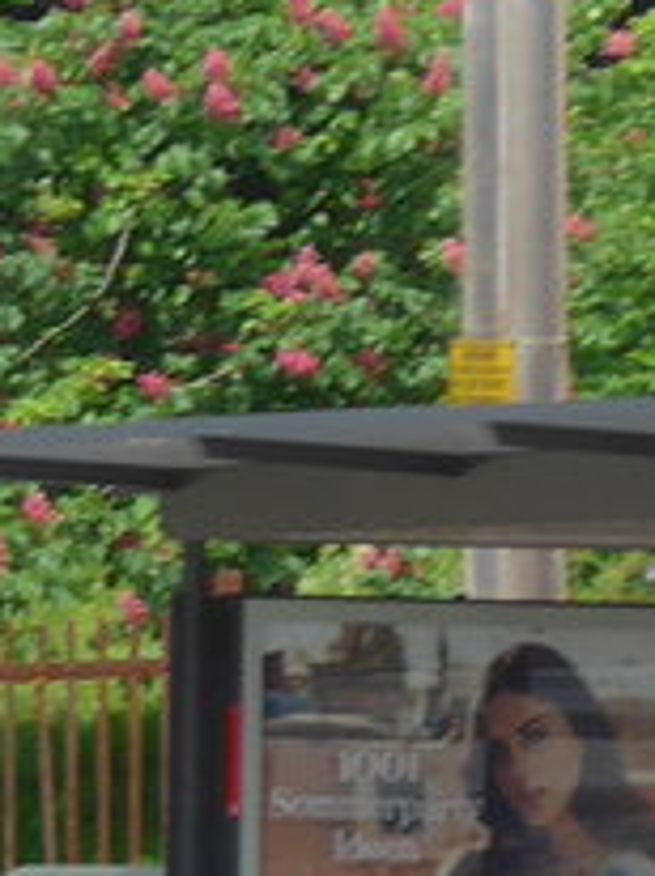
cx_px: -1293
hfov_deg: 1.9
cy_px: 1544
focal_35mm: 769
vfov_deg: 2.6
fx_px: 19442
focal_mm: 25.7
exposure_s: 1/400
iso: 125
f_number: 5.3
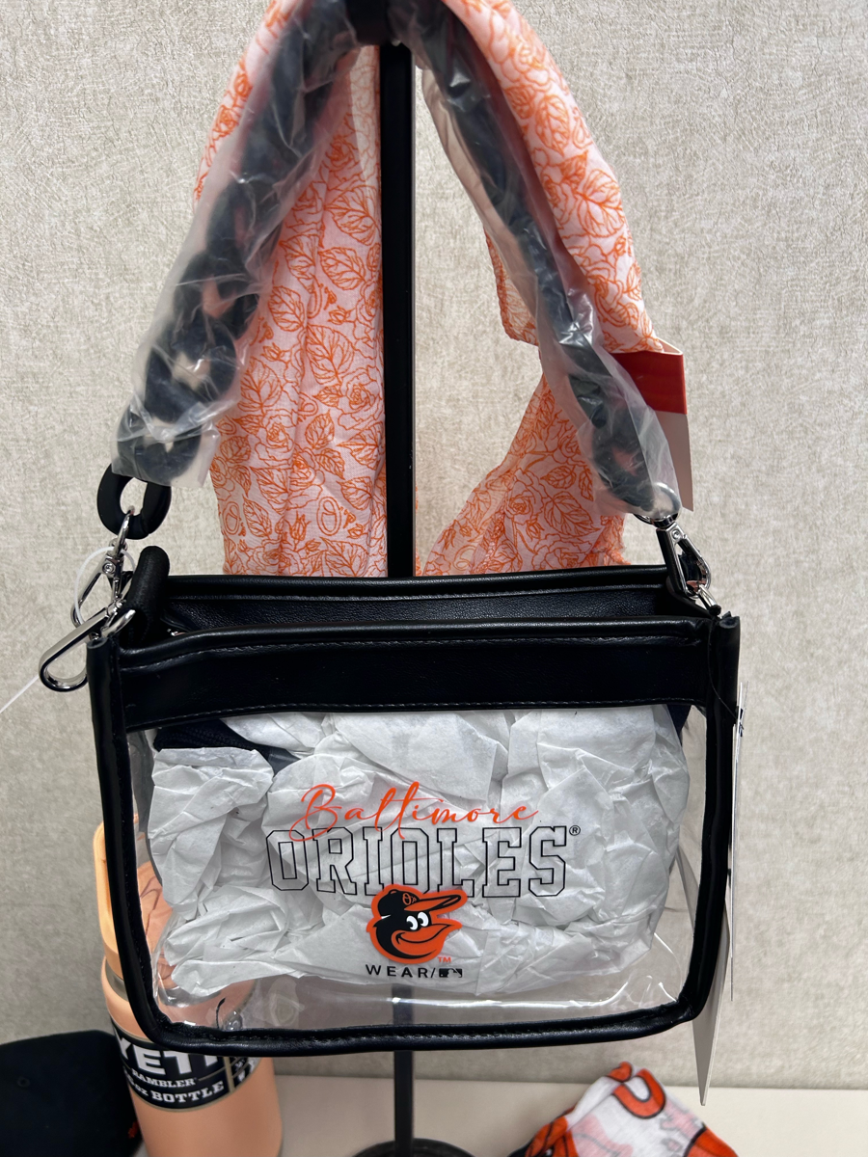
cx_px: 434
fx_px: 869
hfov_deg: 53.1
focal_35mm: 26
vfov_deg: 67.3
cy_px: 578
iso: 80
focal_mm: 5.7
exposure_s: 1/60
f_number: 1.5
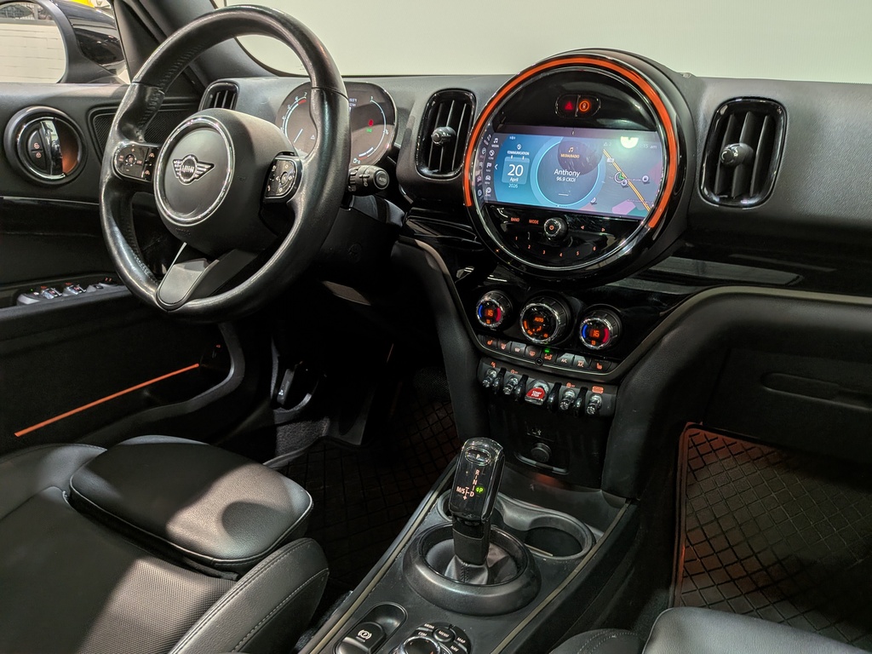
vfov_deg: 56.8
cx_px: 436
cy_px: 327
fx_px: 605
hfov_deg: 71.6
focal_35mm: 24
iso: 26
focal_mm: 4.53
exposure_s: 1/126
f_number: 1.7
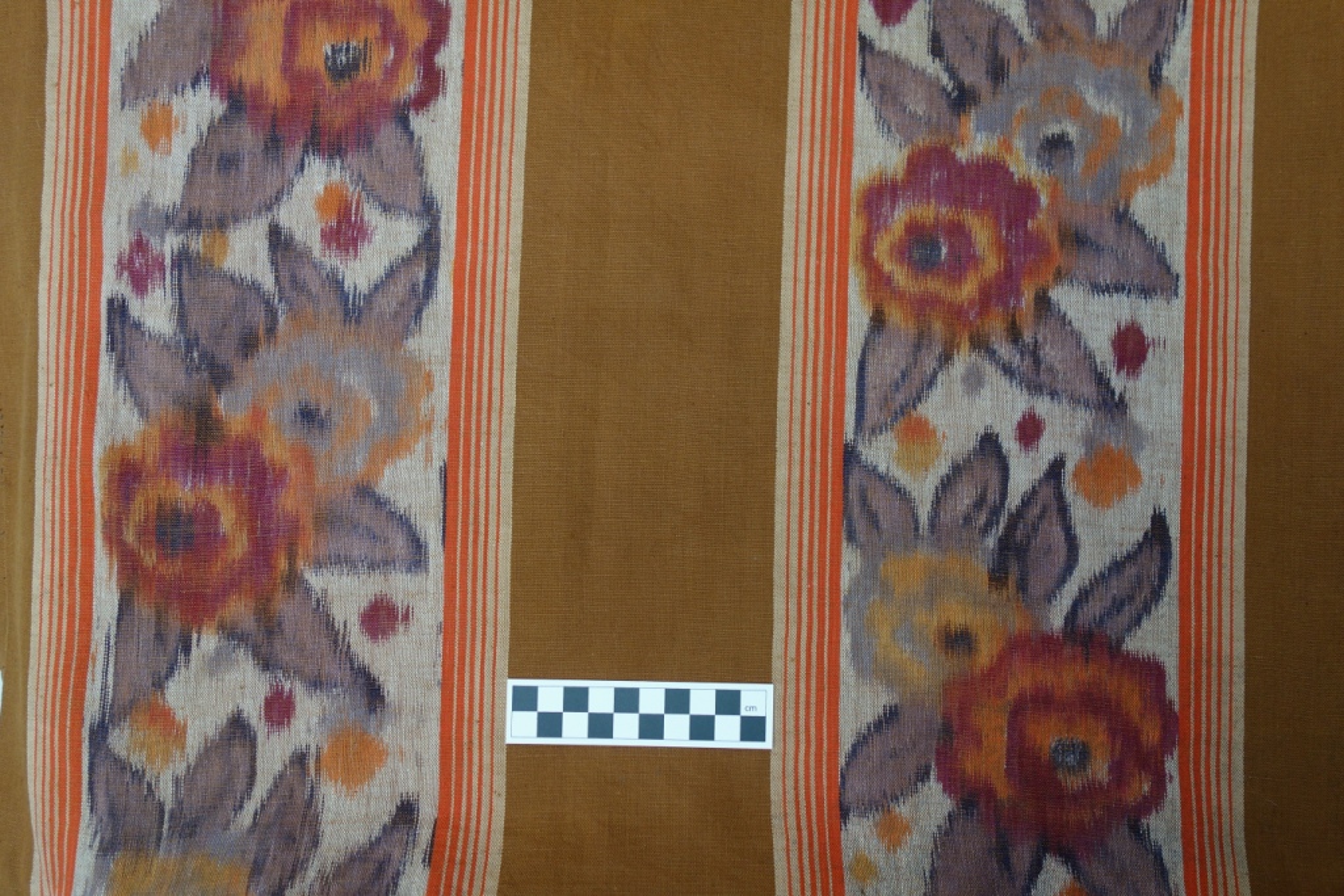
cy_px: 448
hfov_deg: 65.5
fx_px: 1045
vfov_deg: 46.4
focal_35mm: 28
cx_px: 672
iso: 125
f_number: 2.2
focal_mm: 10.4
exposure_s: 1/100
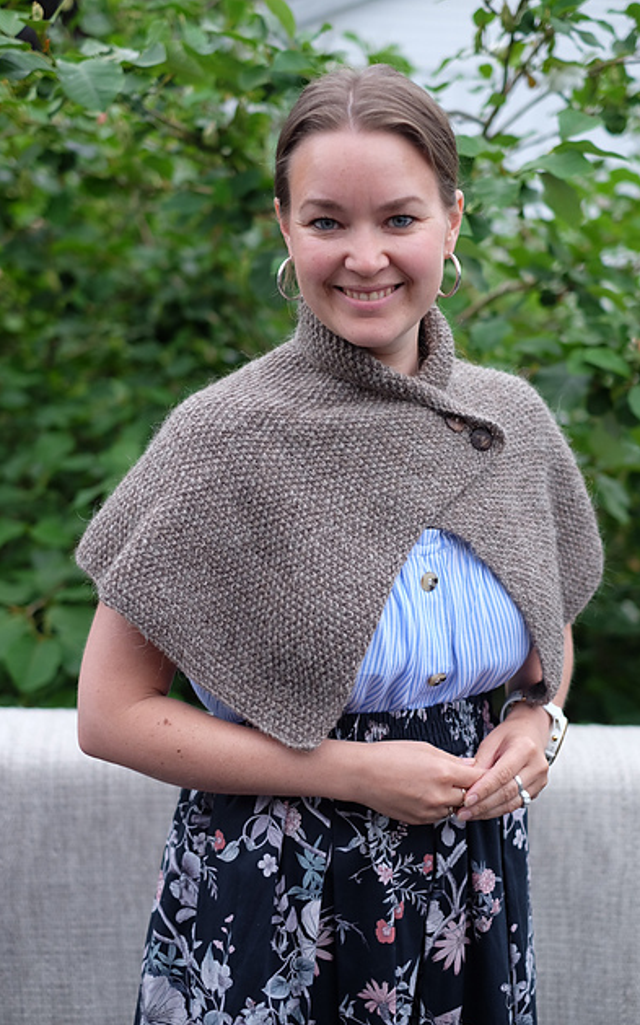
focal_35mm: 55
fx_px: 1535
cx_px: 343
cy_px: 507
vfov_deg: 36.9
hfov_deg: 23.5
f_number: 2
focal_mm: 35
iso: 200
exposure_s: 1/180
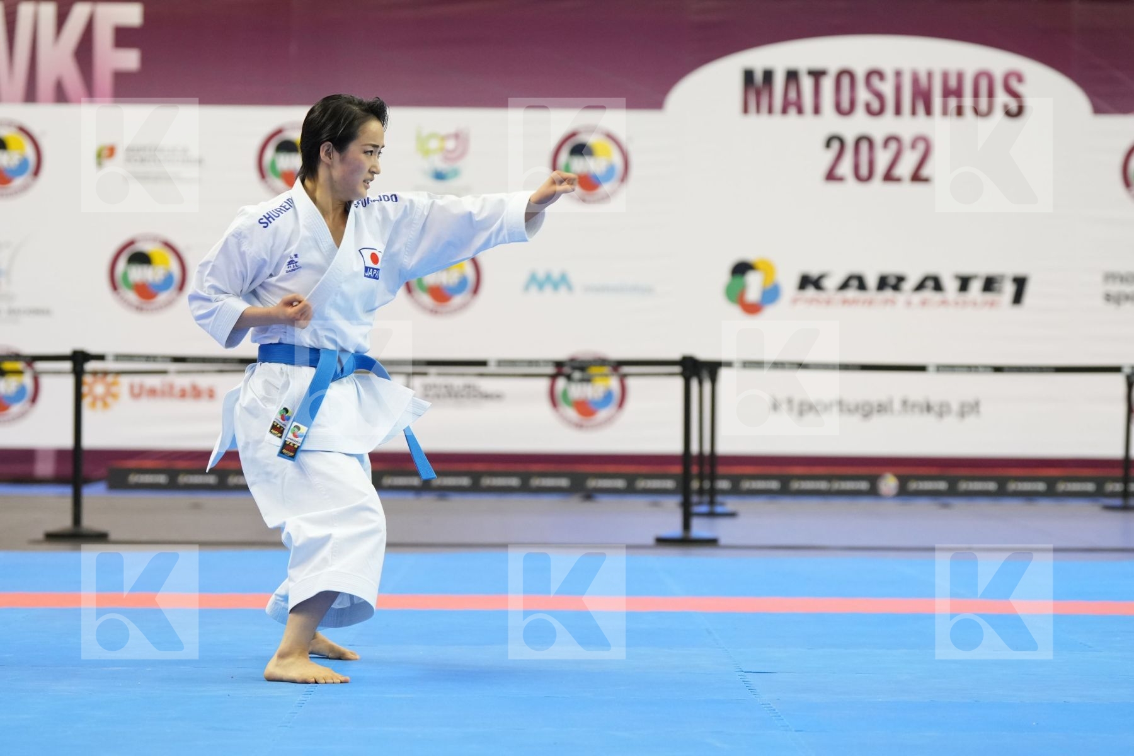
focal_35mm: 133
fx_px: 4189
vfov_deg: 10.3
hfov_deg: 15.4
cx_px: 567
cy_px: 378
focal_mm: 89
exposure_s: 1/500
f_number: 2.8
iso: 2000
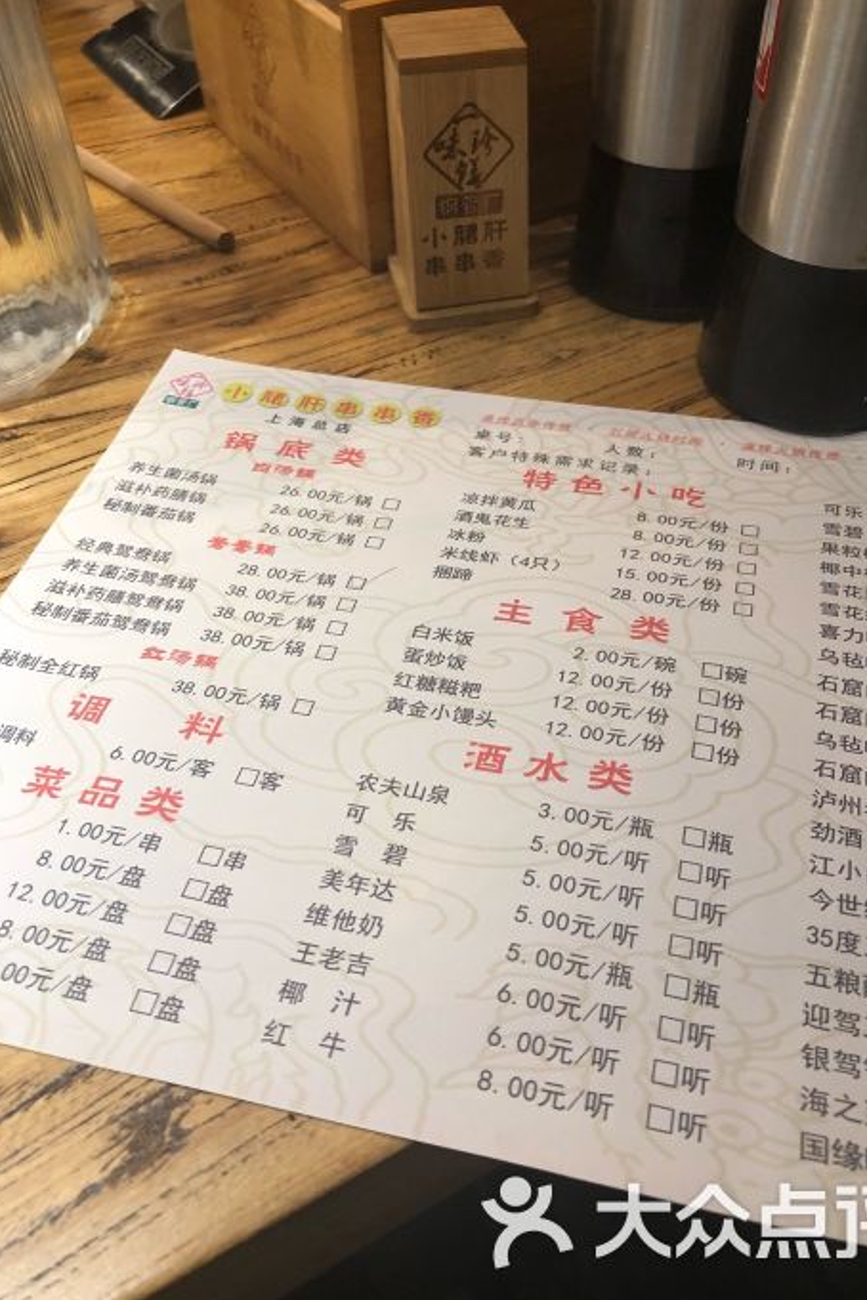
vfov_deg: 60.3
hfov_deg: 42.3
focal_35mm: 31
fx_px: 1120
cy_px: 653
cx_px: 459
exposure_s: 1/25
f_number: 1.8
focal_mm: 3.99
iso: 40
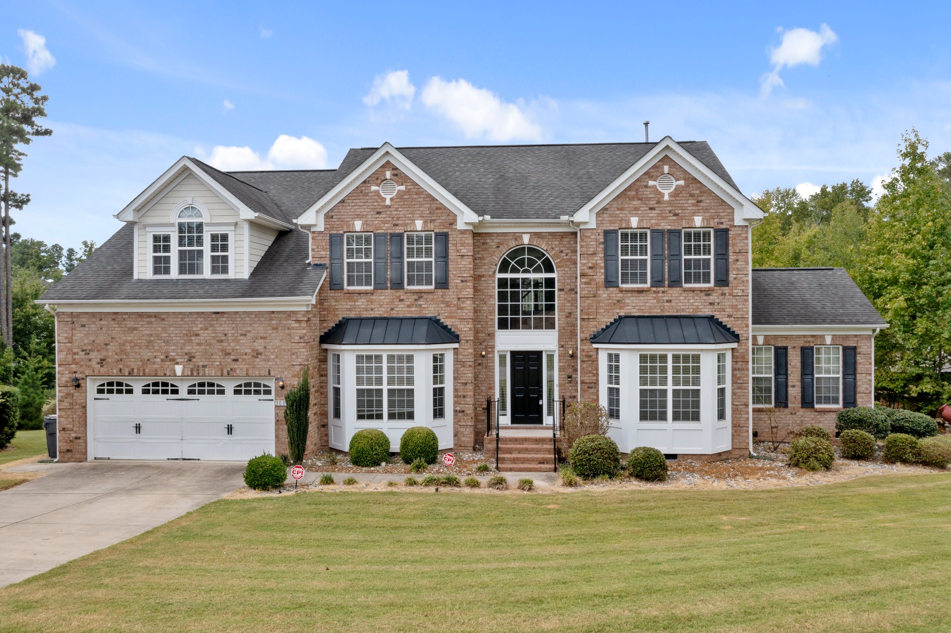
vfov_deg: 46.4
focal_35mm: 28
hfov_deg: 65.5
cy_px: 316
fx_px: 739
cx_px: 476
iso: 100
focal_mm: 10.26
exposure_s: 1/320
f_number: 8
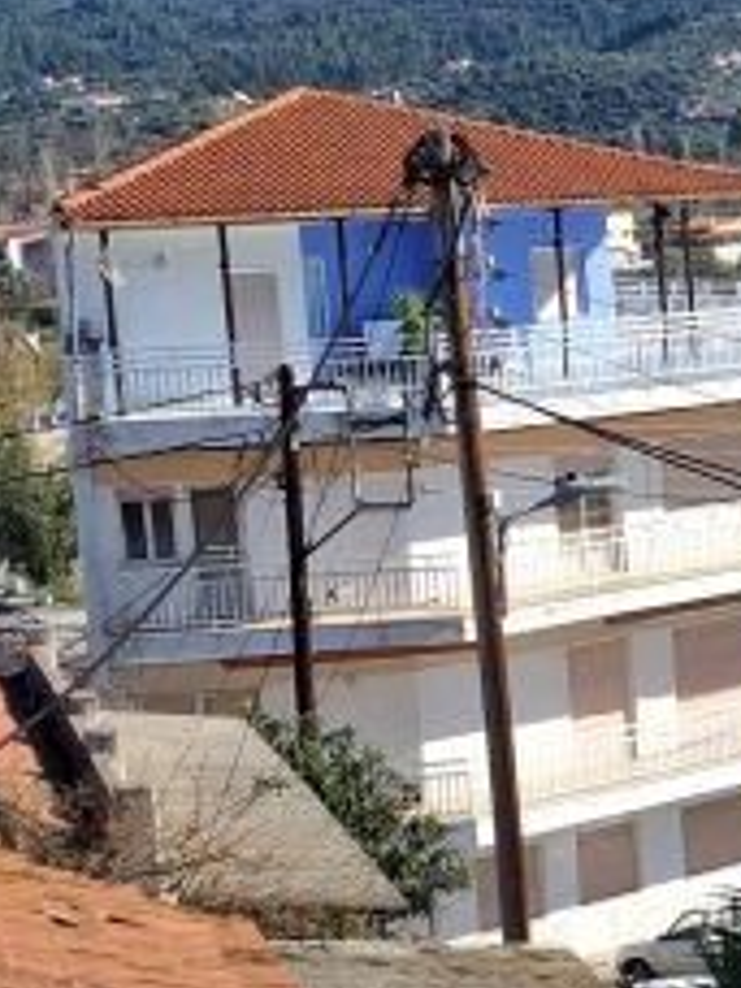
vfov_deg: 16.2
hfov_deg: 11.7
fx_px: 3454
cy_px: 745
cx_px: 1153
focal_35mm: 121
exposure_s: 1/649
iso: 25
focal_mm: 4
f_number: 1.8
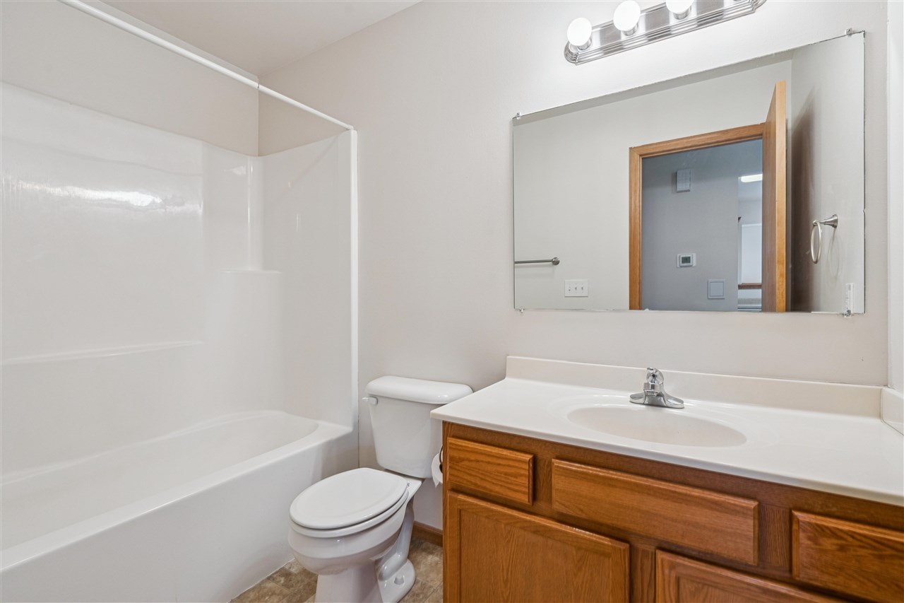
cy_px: 302
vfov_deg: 73.7
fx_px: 402
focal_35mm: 16
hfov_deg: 96.7
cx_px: 452
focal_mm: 16
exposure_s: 1/20
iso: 400
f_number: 8
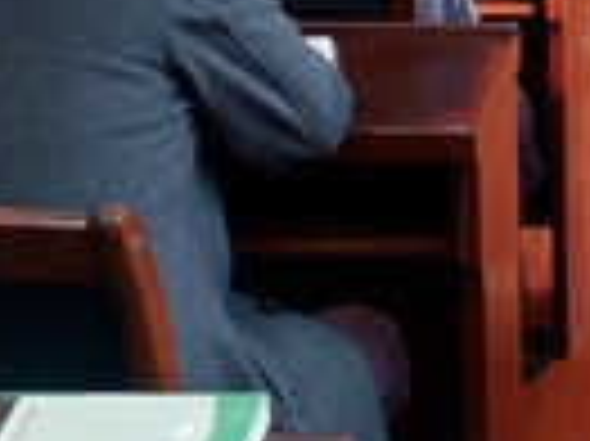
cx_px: 644
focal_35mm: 124
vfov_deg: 11.7
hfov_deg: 15.5
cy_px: -68
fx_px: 2112
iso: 160
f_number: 1.8
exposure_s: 1/100
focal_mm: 3.95
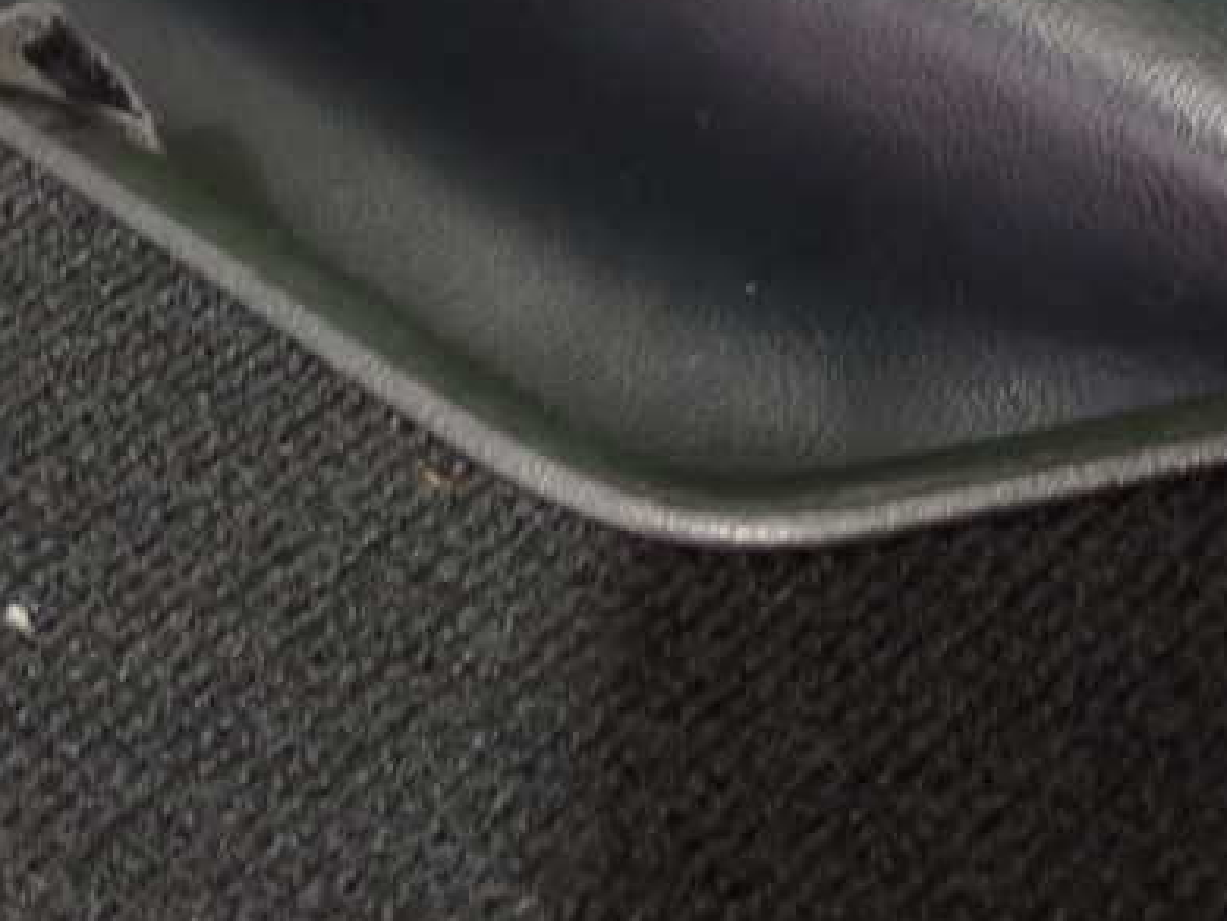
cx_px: 356
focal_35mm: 83
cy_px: 358
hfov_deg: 23.4
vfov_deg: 17.8
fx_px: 2944
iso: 1250
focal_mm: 9.65
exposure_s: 1/13
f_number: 3.3
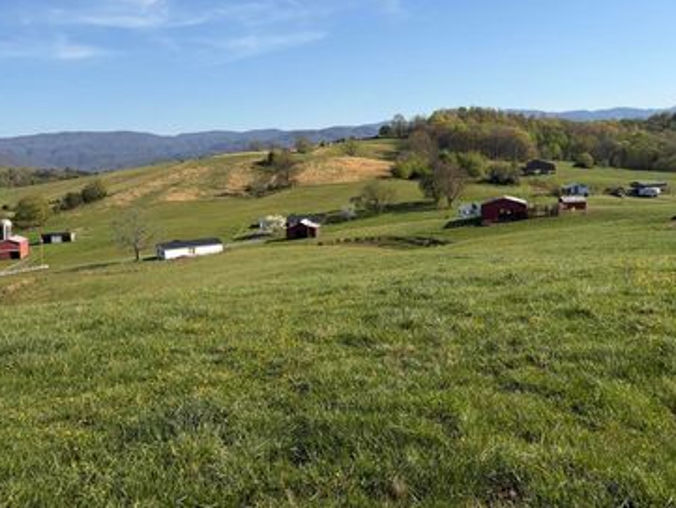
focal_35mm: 36
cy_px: 158
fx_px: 703
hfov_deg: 51.3
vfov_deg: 39.1
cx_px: 307
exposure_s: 1/3623
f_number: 1.6
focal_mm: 5.96
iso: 50
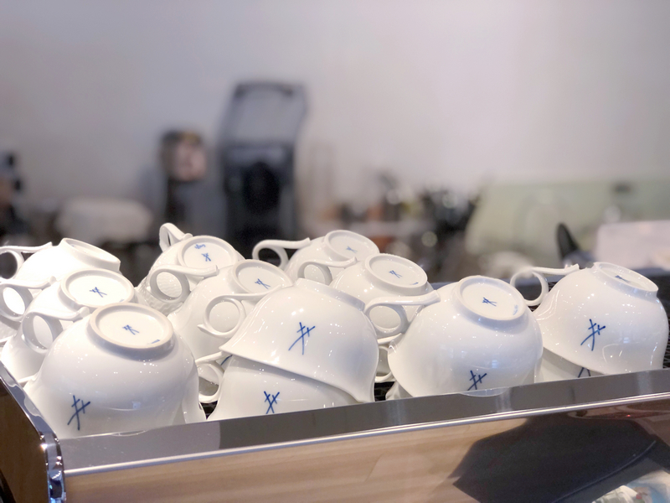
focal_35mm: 57
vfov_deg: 25.7
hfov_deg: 33.8
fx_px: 1103
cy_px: 252
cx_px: 335
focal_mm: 6.6
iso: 64
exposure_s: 1/30
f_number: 2.8
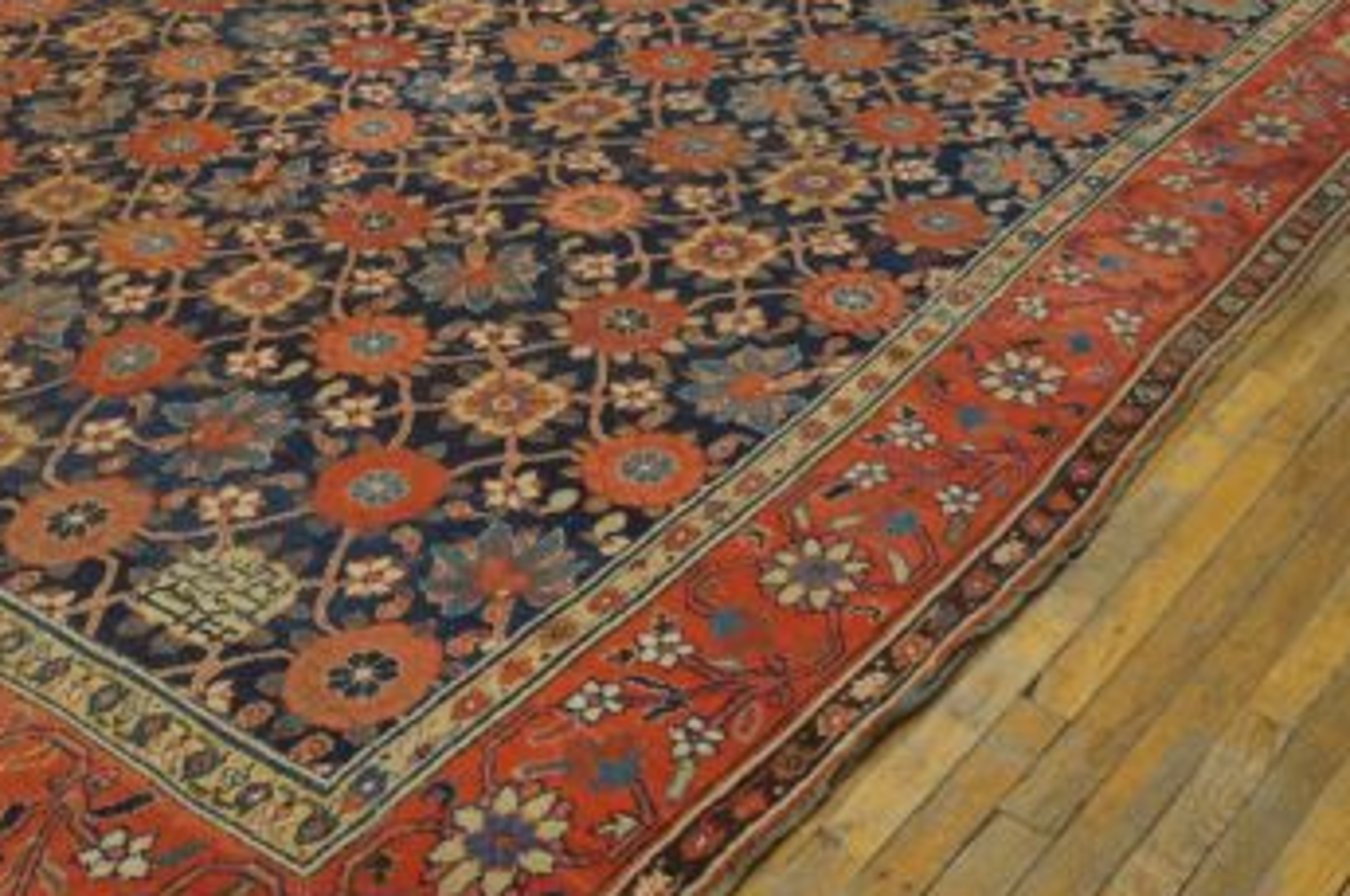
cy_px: 526
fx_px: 1760
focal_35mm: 47
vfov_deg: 28.5
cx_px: 395
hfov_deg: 41.1
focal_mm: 18
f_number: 4
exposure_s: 1/160
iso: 2000
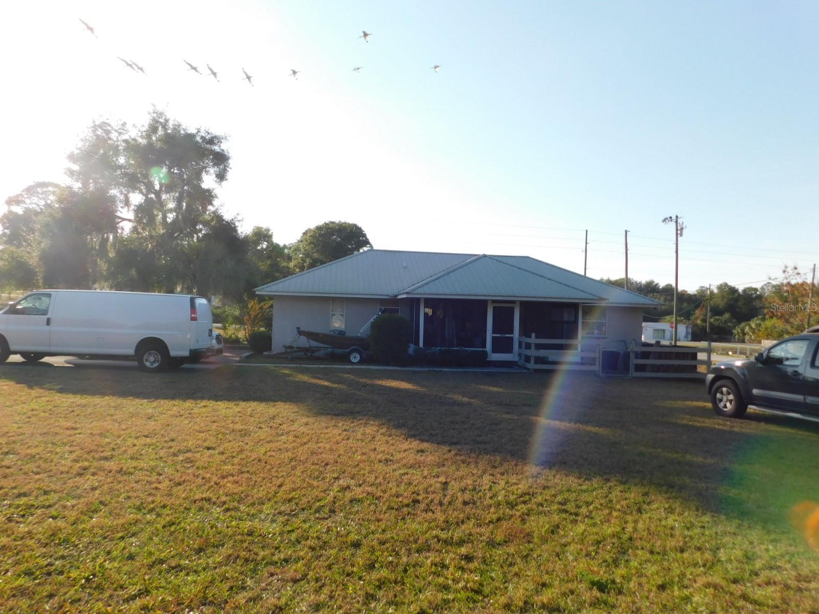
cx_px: 410
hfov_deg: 73.9
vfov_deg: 58.9
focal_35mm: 23
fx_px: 544
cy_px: 307
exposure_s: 1/1000
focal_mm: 4
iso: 125
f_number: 3
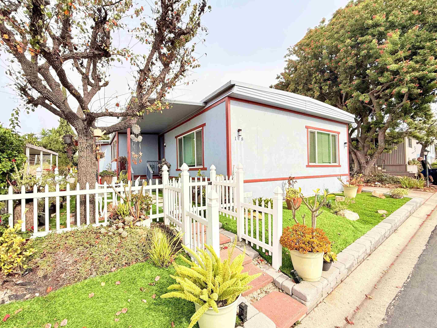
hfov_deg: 98.1
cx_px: 206
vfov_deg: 81.7
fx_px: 189
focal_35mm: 15
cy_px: 166
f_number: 2.2
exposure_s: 1/522
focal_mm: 2.22
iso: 50
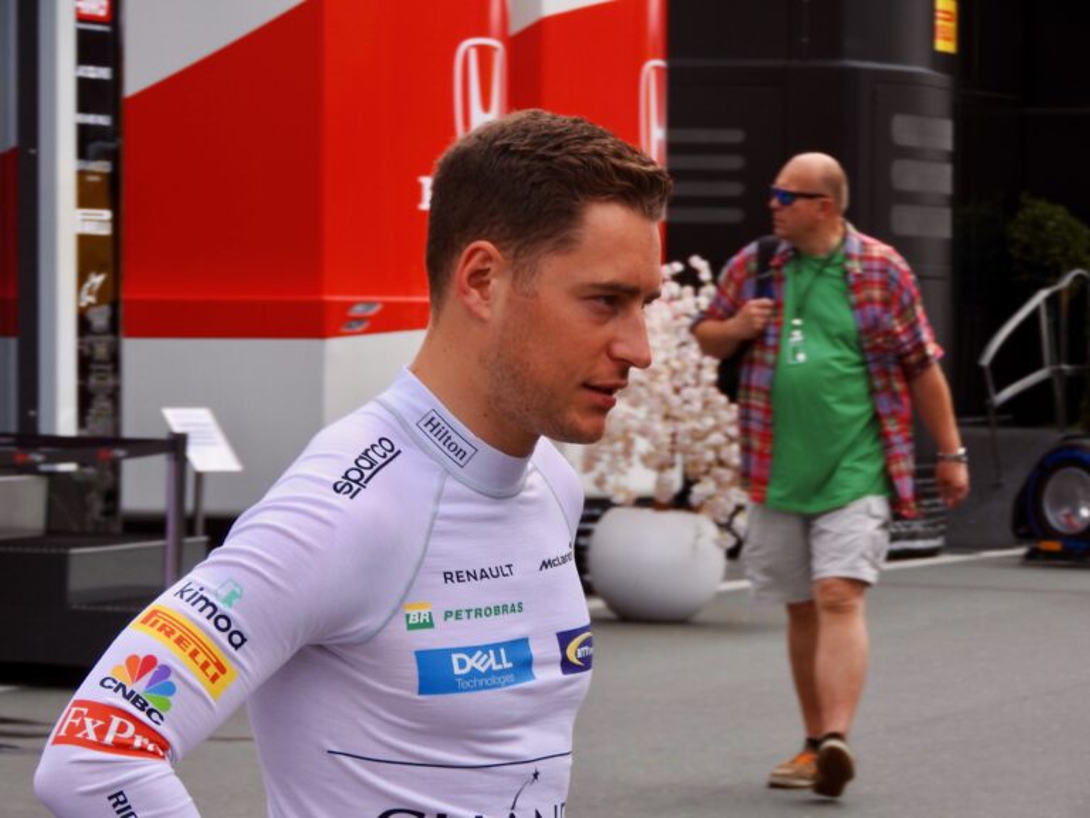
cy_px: 409
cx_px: 545
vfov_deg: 5.9
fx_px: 7872
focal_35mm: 250
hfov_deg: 7.9
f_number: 5.5
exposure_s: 1/400
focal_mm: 44.8
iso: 100
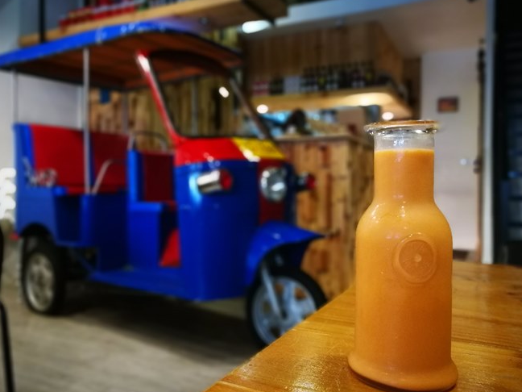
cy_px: 196
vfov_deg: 46.8
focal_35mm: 30
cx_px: 243
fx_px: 452
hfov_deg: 59.9
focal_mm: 4.5
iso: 640
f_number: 4
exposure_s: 1/20
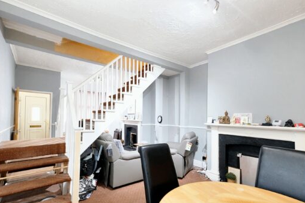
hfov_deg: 93.2
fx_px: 144
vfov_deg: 70.2
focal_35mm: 17
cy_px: 114
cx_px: 148
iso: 800
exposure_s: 1/7
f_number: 4
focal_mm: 10
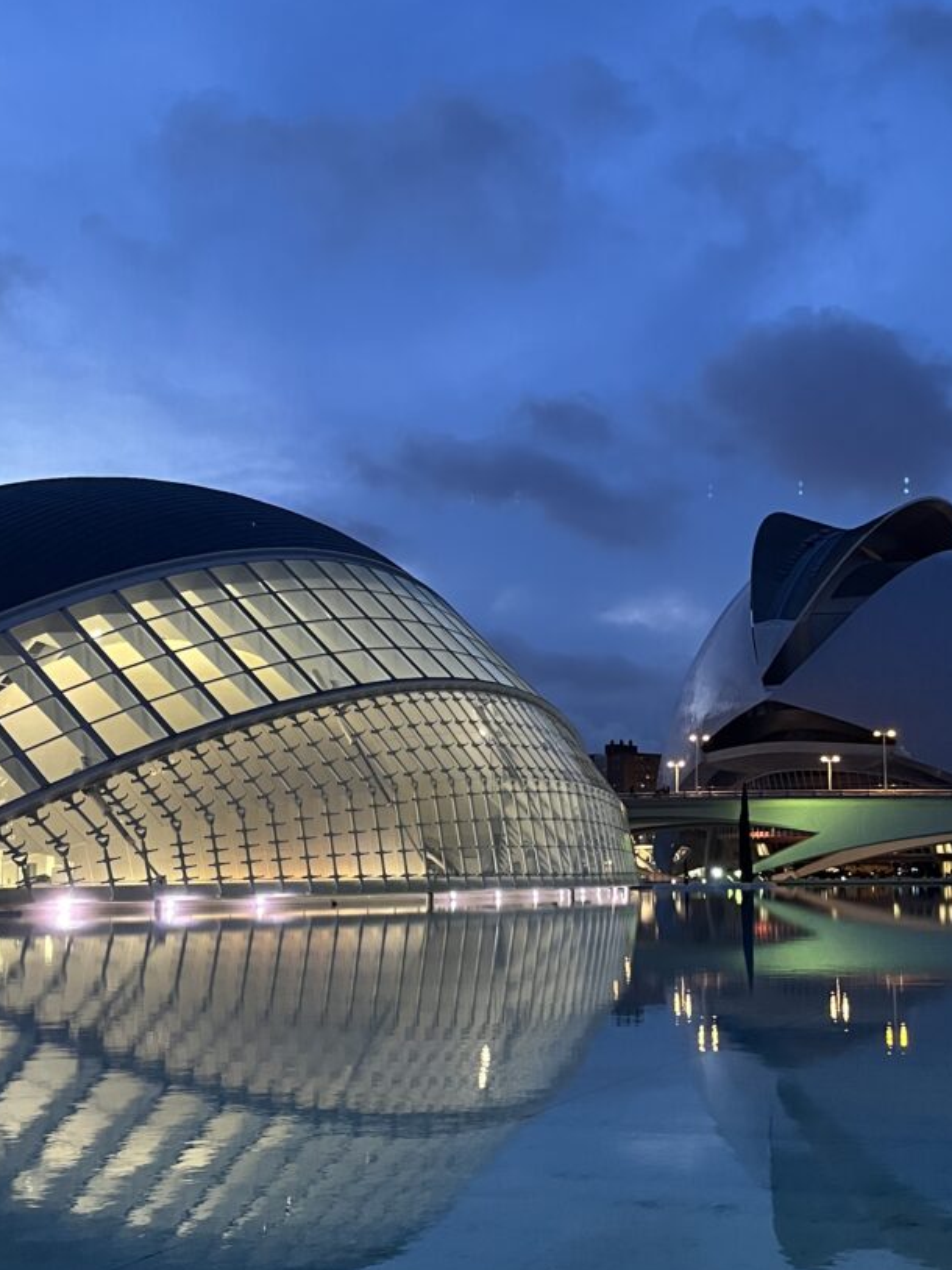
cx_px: 488
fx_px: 1688
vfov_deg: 41.2
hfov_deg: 31.5
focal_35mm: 46
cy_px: 690
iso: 500
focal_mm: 5.1
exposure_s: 1/40
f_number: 1.6
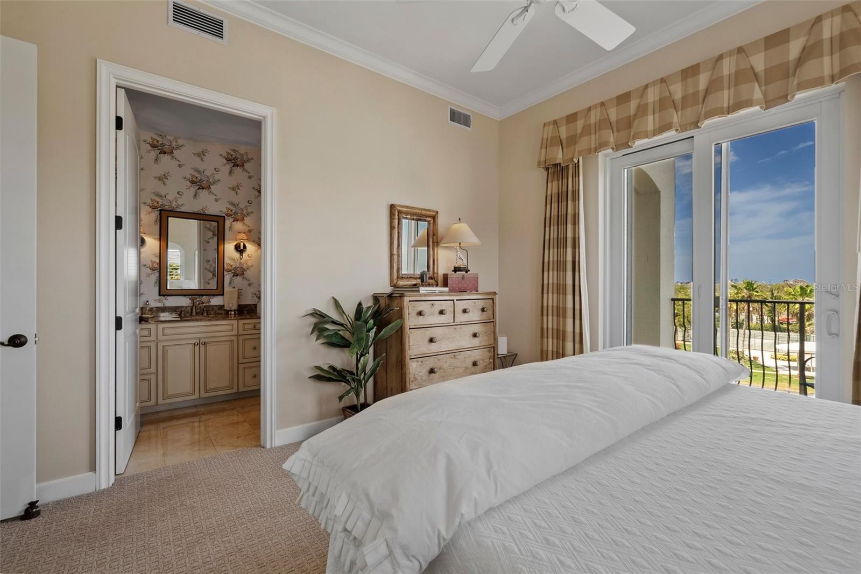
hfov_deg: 100.4
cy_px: 287
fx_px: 359
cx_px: 430
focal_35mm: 15
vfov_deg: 77.3
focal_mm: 15
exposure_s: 1/5
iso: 250
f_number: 9
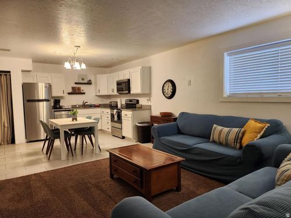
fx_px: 202
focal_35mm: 24
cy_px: 109
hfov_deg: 71.6
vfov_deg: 56.8
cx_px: 146
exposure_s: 1/120
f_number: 1.8
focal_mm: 5
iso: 400
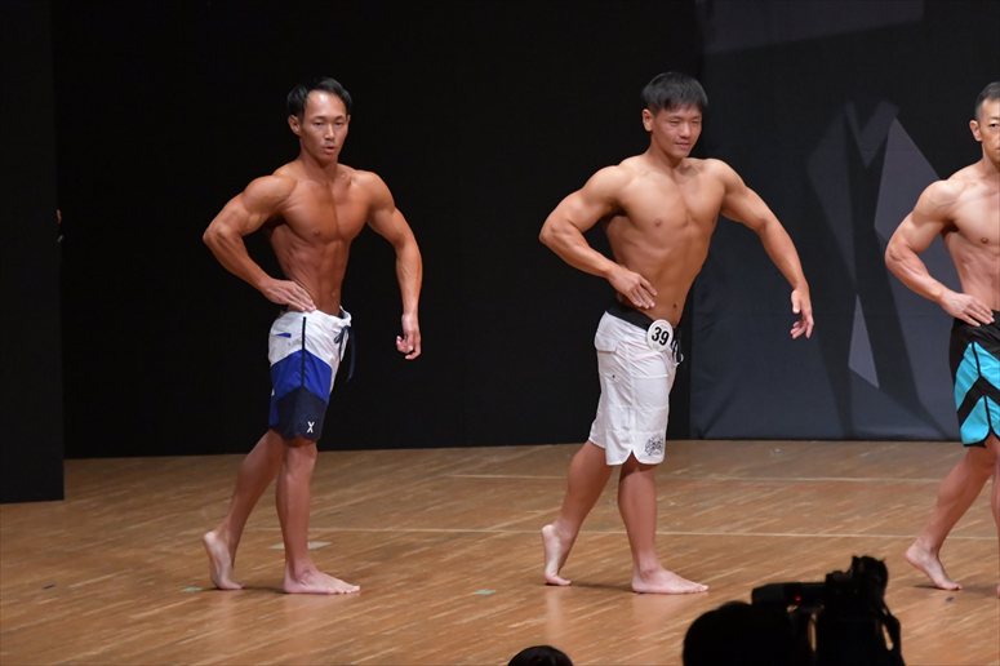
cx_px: 500
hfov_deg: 7.2
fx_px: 7913
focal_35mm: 285
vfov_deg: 4.8
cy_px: 333
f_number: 5.6
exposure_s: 1/400
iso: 6400
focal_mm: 190
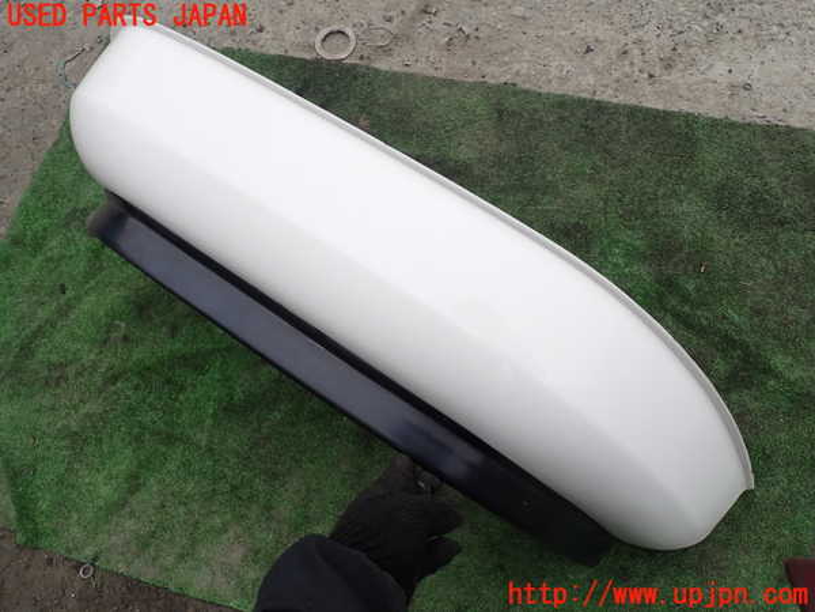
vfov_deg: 54.9
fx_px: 589
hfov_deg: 69.4
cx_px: 408
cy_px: 306
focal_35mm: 25
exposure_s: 1/500
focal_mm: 4.5
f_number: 2.8
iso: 100
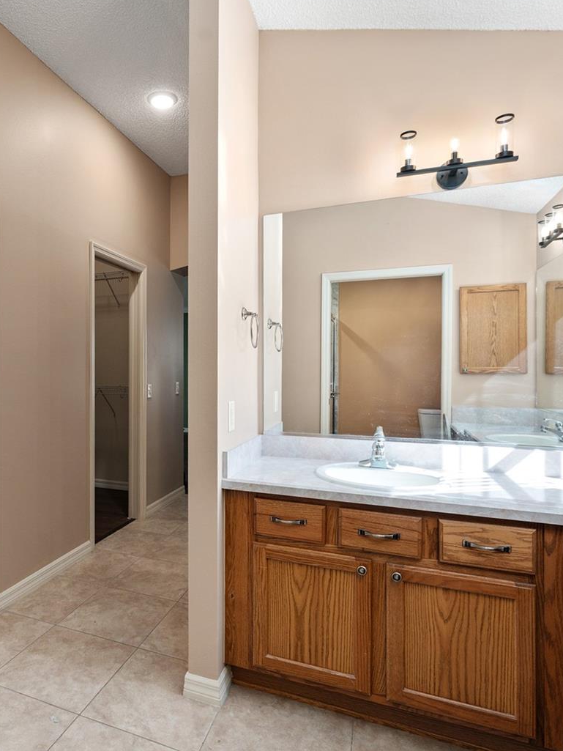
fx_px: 481
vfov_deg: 75.9
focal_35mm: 22
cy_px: 369
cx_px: 167
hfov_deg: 58.6
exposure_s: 1/10
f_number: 7.1
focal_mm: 14.8
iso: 250
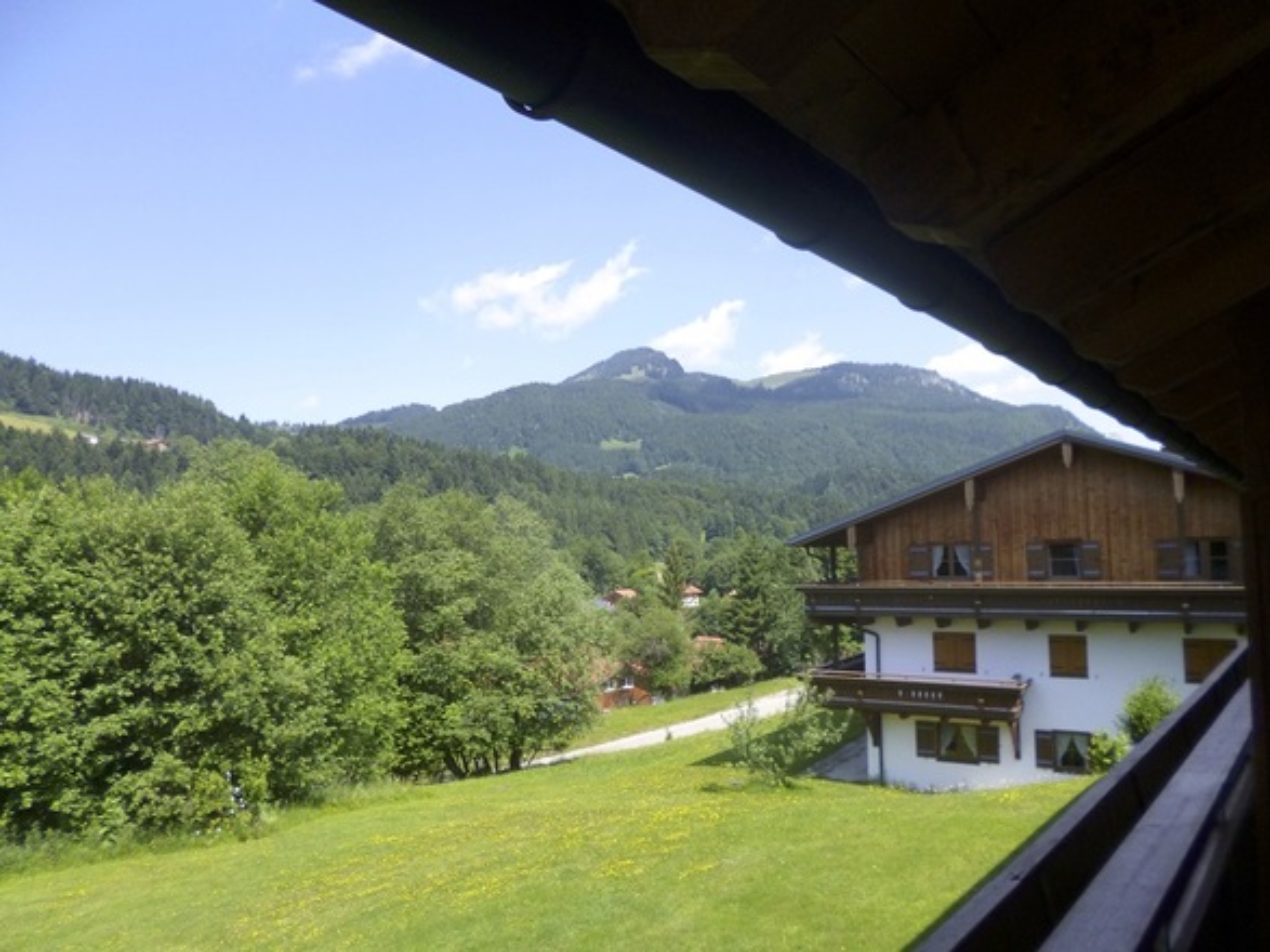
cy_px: 476
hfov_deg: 71.6
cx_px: 635
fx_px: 880
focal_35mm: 24
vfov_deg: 56.8
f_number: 2.5
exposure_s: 1/800
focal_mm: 4.3
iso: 160
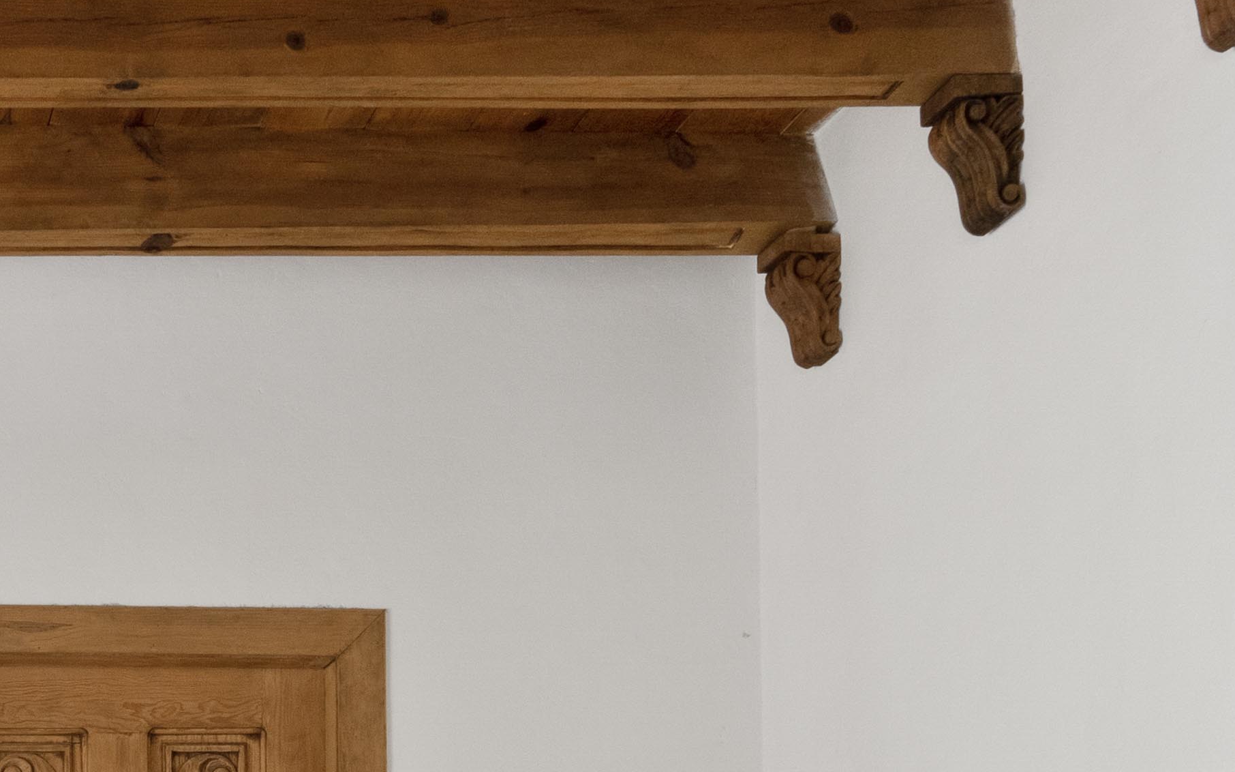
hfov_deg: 31.0
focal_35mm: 56
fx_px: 1874
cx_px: -235
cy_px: 1148
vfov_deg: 20.1
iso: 400
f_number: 8
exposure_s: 1/10
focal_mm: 11
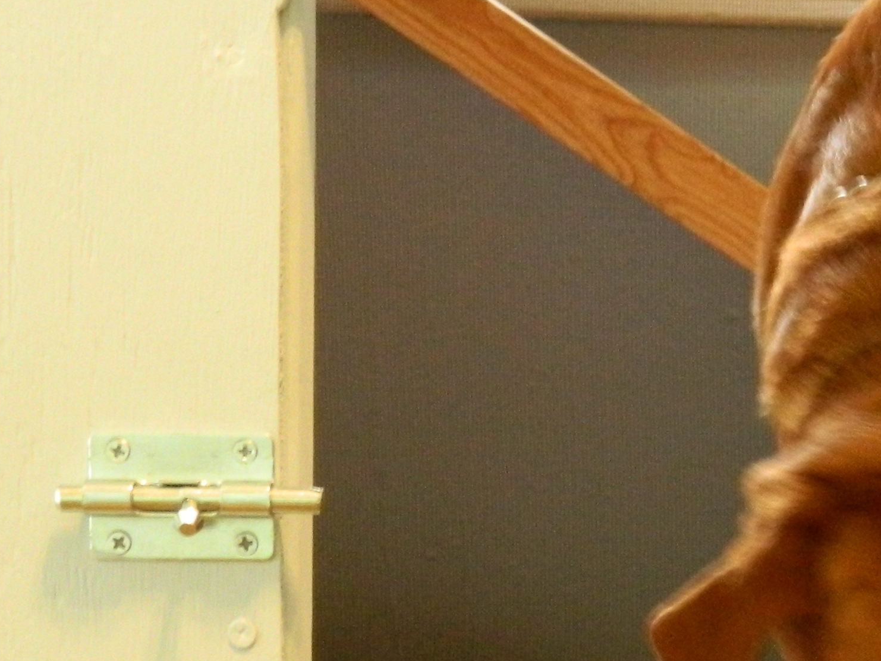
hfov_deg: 13.9
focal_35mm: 137
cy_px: 694
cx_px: 1113
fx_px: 3487
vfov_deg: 10.7
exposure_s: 1/10
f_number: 3.6
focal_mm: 8.4
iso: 450
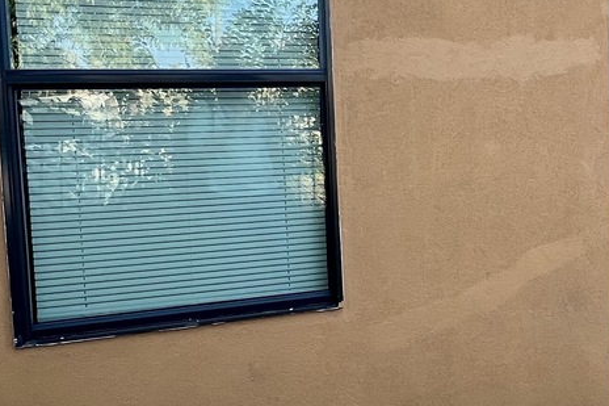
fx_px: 710
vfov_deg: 31.8
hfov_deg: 40.9
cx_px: 600
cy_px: 159
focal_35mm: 42
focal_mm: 1.57
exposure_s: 1/99
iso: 40
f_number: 1.8
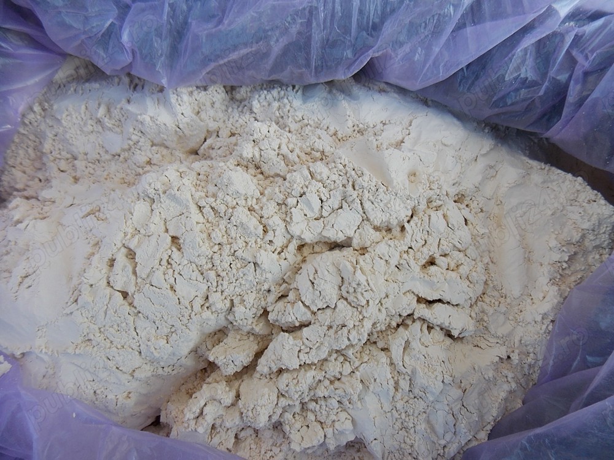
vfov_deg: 58.9
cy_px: 230
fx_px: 408
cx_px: 307
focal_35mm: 23
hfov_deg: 73.9
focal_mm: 4
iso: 80
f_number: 3.1
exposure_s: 1/125
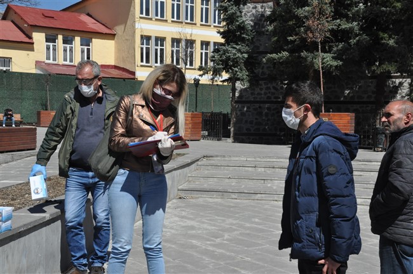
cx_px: 206
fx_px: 584
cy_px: 137
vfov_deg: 26.4
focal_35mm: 51
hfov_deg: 38.9
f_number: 14
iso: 800
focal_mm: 34
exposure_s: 1/800
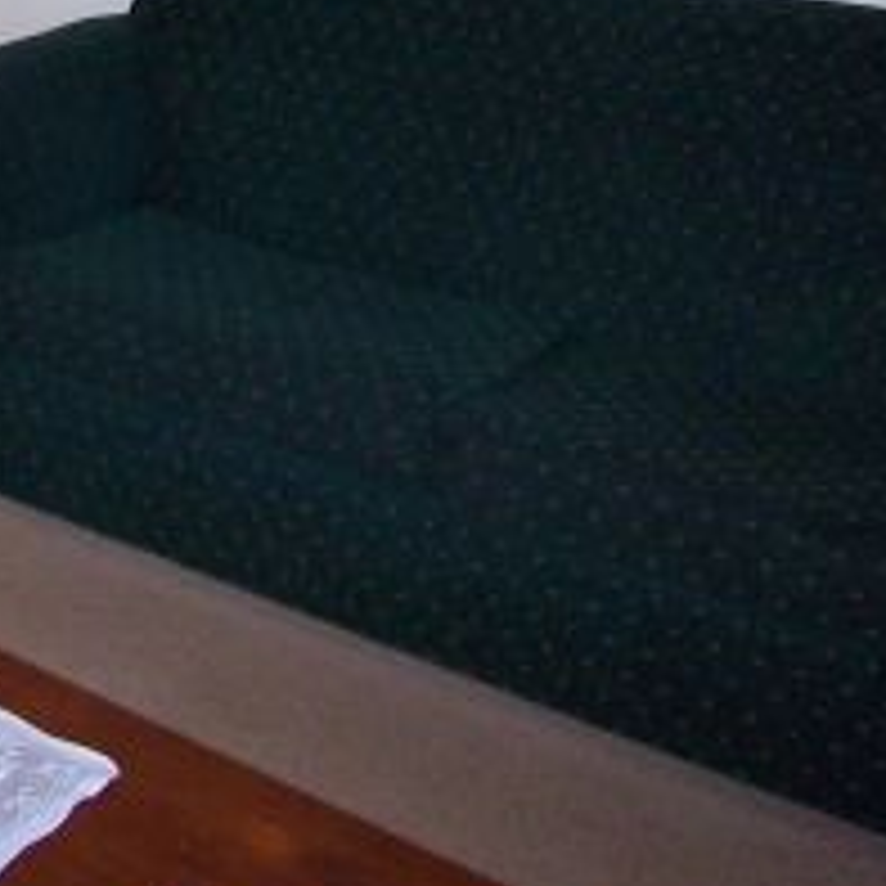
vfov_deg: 25.0
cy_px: 18
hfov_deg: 23.3
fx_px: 1911
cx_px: -252
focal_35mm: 66
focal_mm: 3.8
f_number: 2.8
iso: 200
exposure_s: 1/30
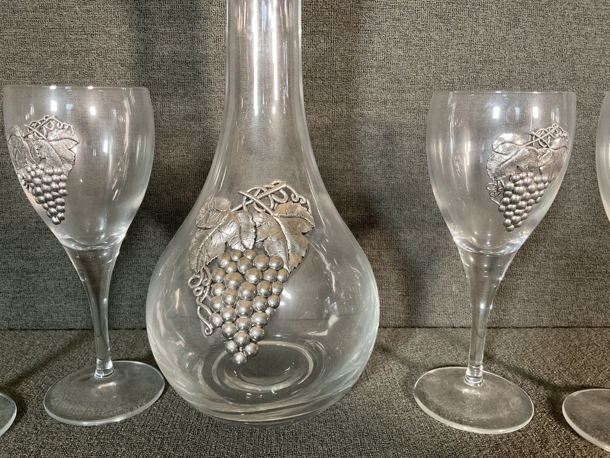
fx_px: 511
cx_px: 305
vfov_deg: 48.2
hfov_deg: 61.7
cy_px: 229
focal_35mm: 29
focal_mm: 3
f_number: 1.8
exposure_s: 1/50
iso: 160
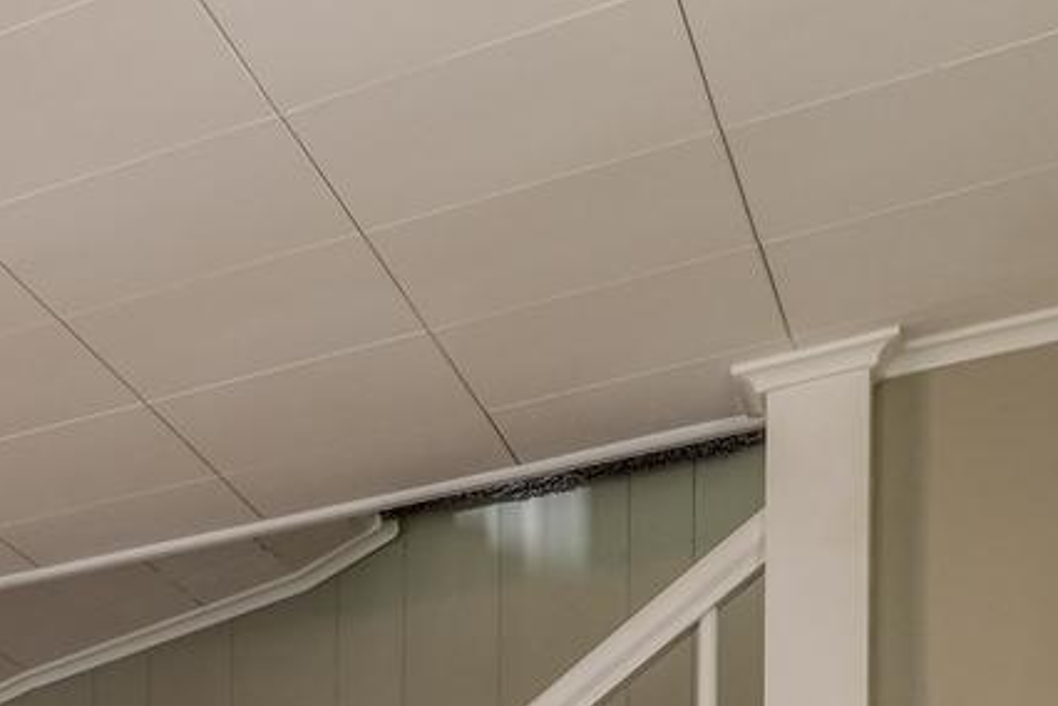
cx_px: -919
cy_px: 1381
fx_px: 2263
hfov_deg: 19.0
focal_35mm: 77
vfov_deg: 14.8
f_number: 9
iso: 400
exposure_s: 1/3
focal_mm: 16
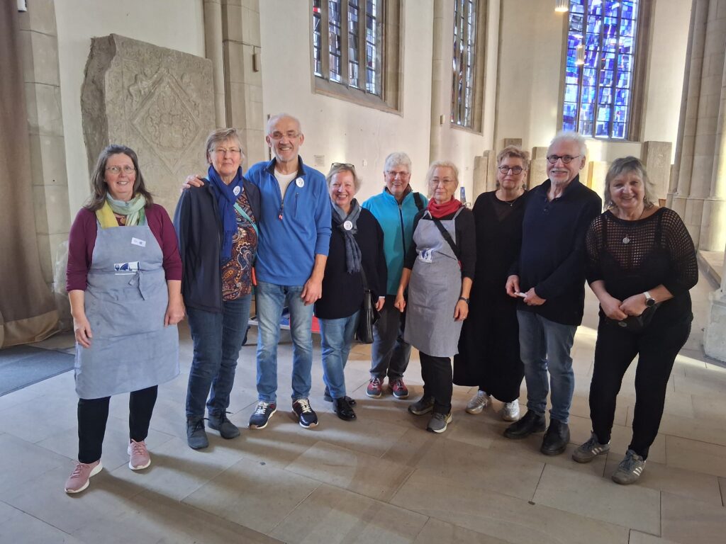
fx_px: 545
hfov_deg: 67.3
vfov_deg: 53.1
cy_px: 272
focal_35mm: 26
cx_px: 363
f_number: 1.8
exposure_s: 1/50
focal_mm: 3.98
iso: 500
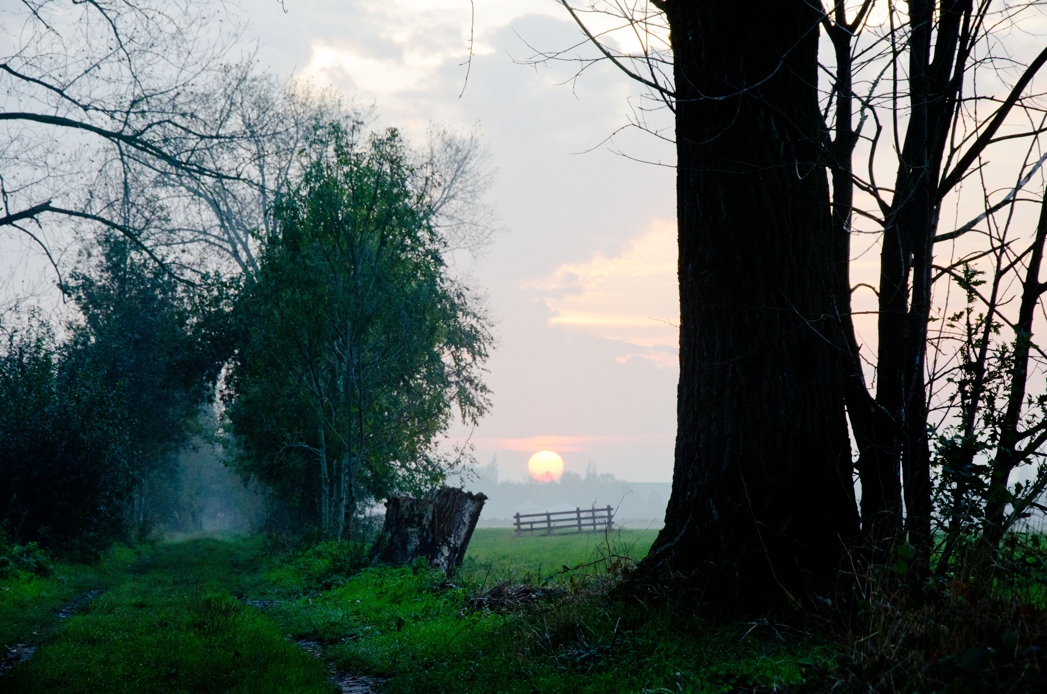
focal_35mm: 128
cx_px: 524
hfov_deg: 16.1
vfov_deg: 10.7
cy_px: 347
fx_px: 3700
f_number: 7.1
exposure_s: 1/200
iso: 1400
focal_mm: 85
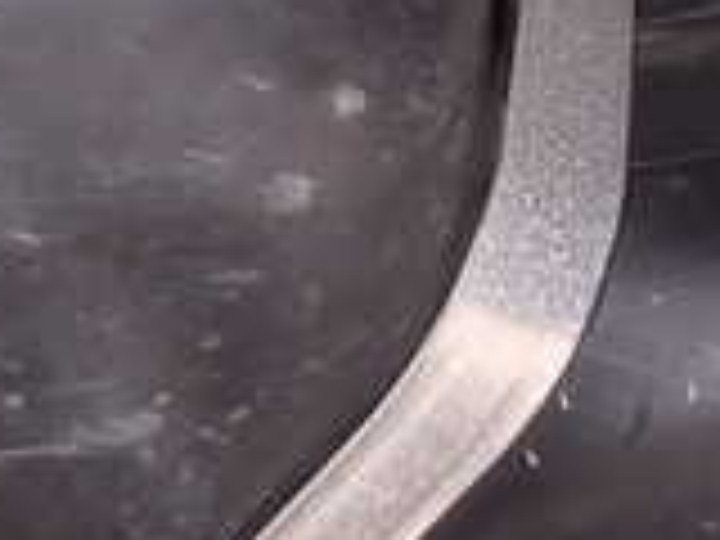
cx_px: 1066
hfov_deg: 18.6
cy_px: -50
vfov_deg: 15.3
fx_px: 1955
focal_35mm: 94
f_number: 5.6
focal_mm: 4.5
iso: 200
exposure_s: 1/30
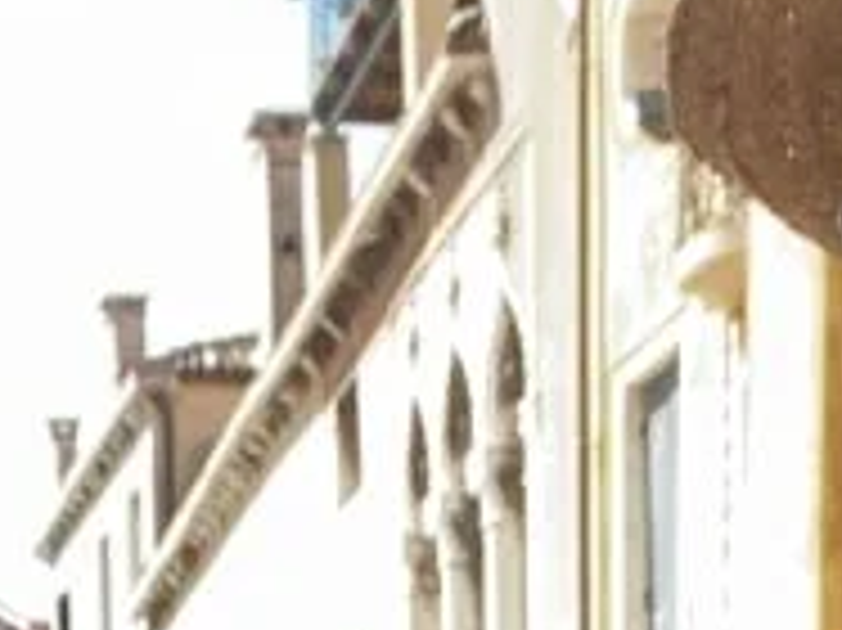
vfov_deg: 10.3
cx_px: 230
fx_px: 3063
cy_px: 1458
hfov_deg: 15.6
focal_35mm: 126
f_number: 2.2
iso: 25
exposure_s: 1/122
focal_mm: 2.71
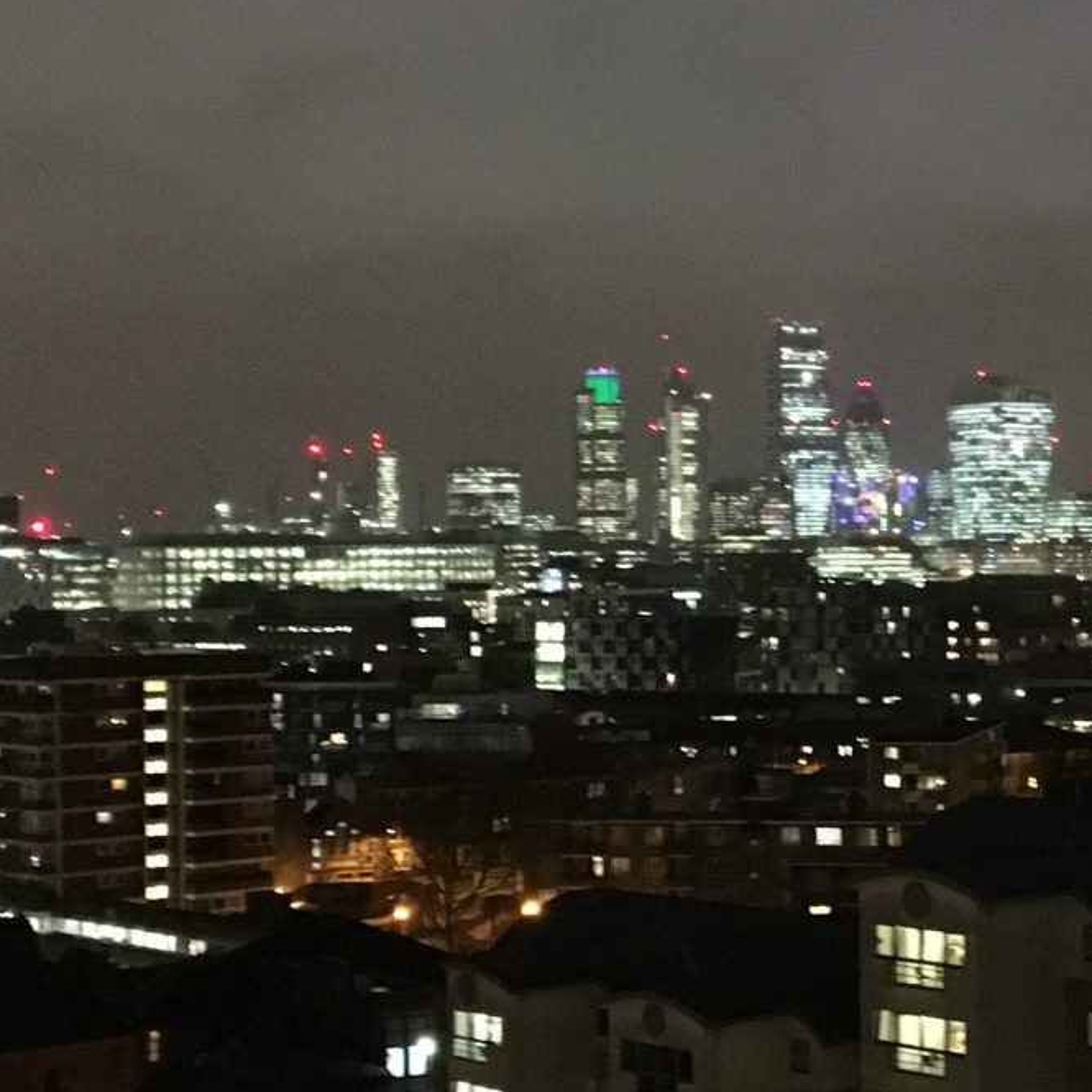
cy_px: 596
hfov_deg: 21.7
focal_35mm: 79
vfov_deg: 21.9
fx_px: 2820
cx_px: 839
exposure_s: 1/17
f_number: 2.2
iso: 800
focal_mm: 4.15
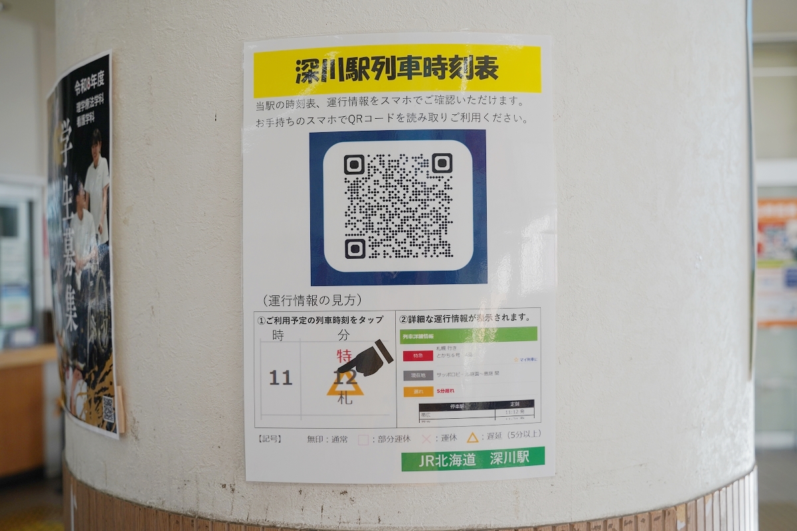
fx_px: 797
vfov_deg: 36.9
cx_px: 398
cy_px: 266
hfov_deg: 53.1
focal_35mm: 36
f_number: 4
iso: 320
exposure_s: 1/160
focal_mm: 36
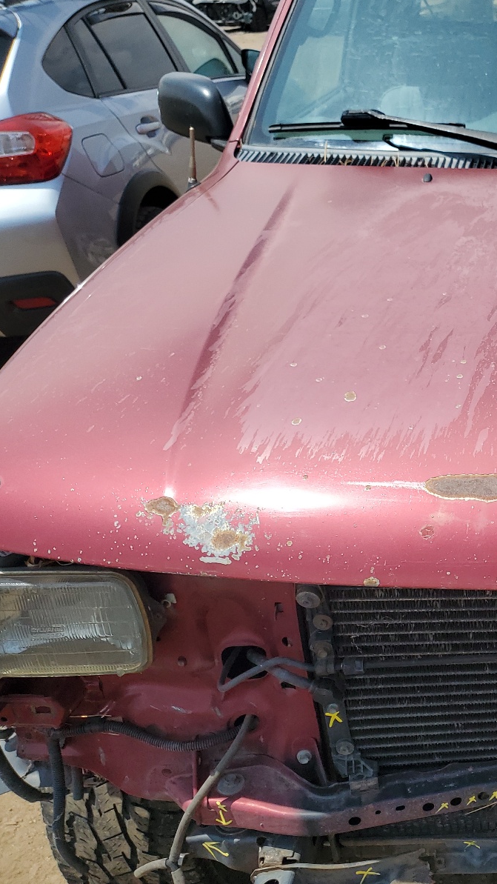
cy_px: 440
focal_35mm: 38
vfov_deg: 52.8
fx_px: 890
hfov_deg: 27.6
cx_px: 588
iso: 50
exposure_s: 1/5000
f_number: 1.5
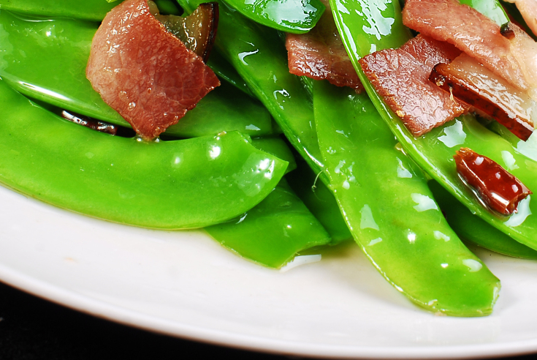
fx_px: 2285
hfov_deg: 13.4
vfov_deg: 8.9
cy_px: 3
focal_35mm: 153
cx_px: 347
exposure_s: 1/200
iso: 100
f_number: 13
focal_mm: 50
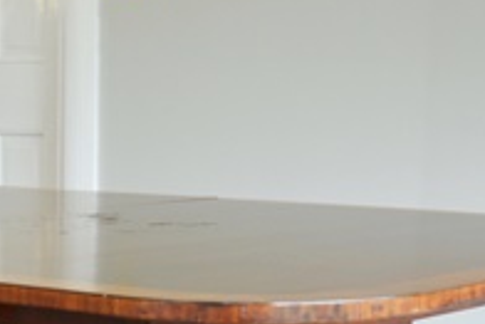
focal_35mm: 101
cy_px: 472
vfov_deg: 12.9
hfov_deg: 19.0
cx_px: -109
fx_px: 1362
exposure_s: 1/60
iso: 640
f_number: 4
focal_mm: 22
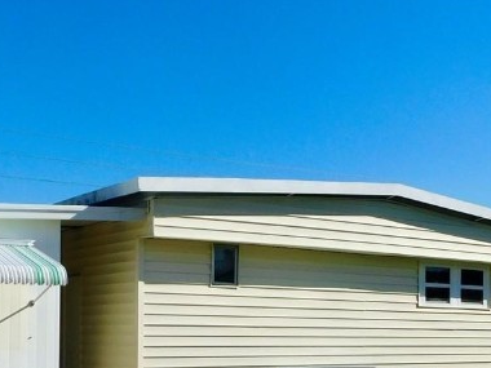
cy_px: 325
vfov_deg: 23.1
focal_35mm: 62
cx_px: 273
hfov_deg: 31.2
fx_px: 879
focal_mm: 4
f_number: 6
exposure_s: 1/800
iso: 125
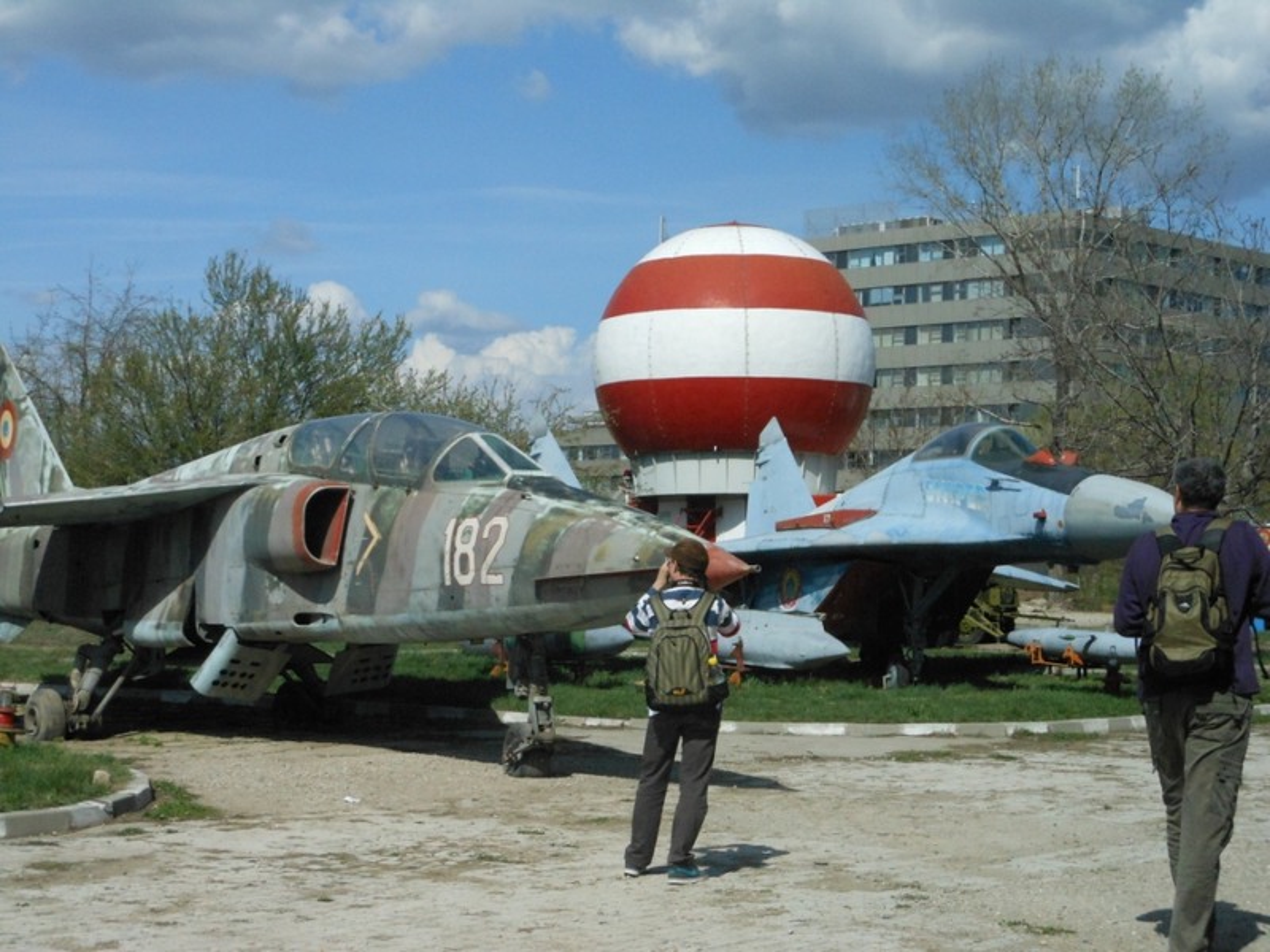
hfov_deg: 29.4
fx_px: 2421
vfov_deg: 22.3
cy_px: 476
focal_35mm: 66
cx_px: 635
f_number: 13.6
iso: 400
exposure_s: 1/800
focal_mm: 11.7
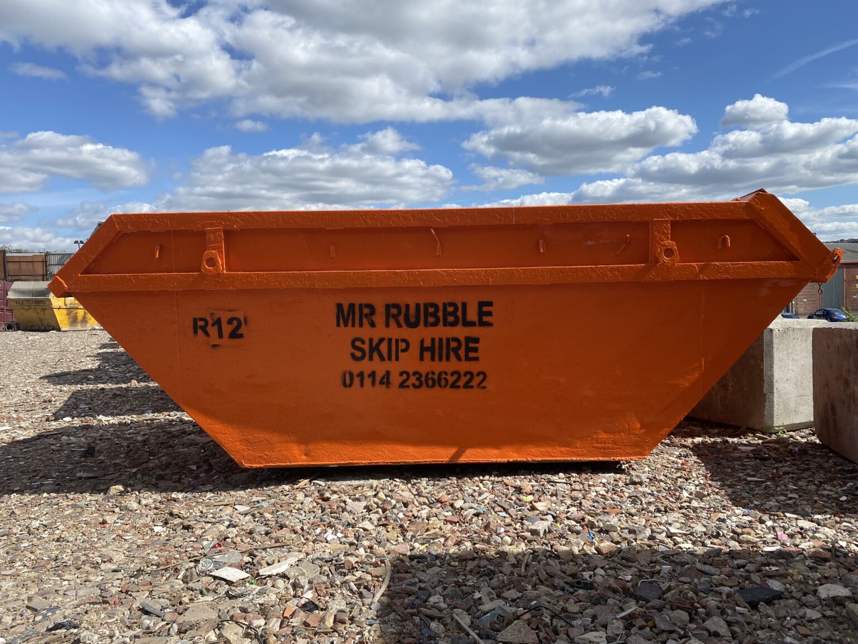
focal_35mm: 26
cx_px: 429
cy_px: 322
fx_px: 644
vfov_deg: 53.1
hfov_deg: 67.3
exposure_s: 1/3040
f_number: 1.8
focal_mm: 4.25
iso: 32
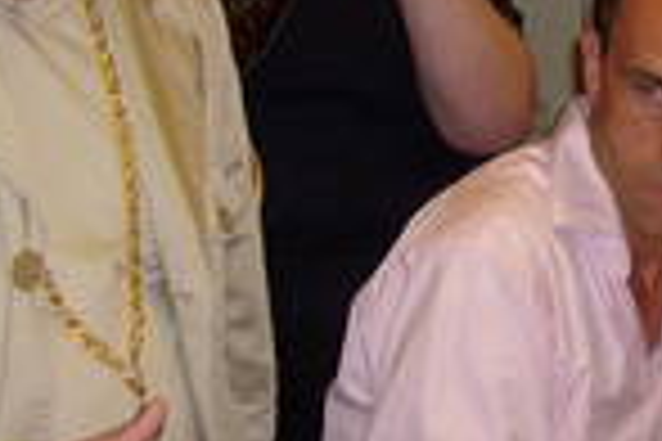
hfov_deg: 19.2
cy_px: 79
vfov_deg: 13.1
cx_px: 635
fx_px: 1912
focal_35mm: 104
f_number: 2.8
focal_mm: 5.8
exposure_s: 1/45
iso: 100
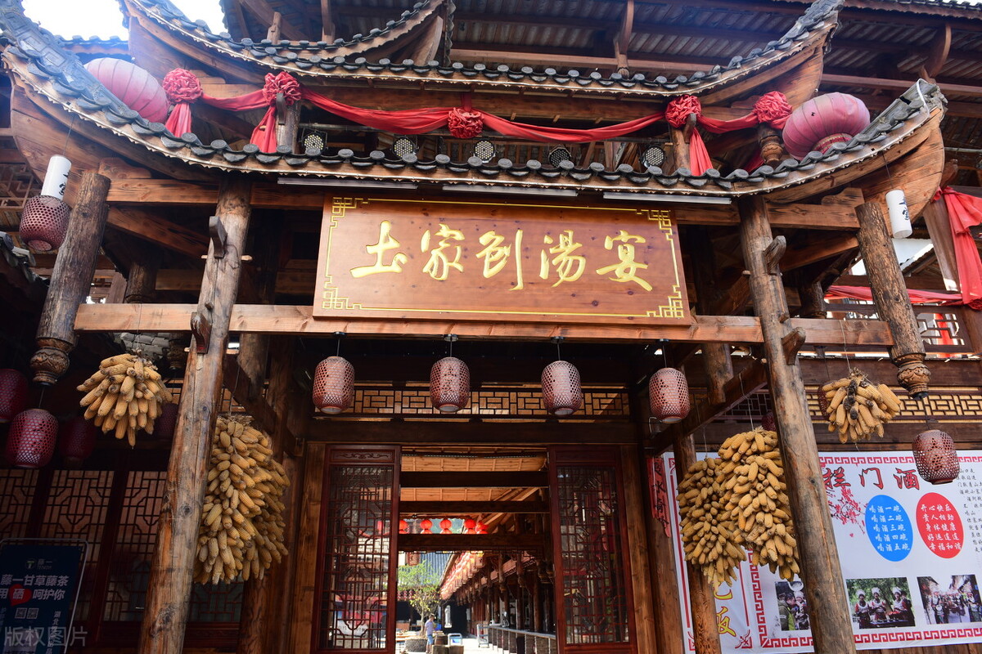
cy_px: 327
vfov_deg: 53.1
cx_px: 491
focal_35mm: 24
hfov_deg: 73.7
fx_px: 655
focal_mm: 24
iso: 250
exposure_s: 1/125
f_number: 5.6
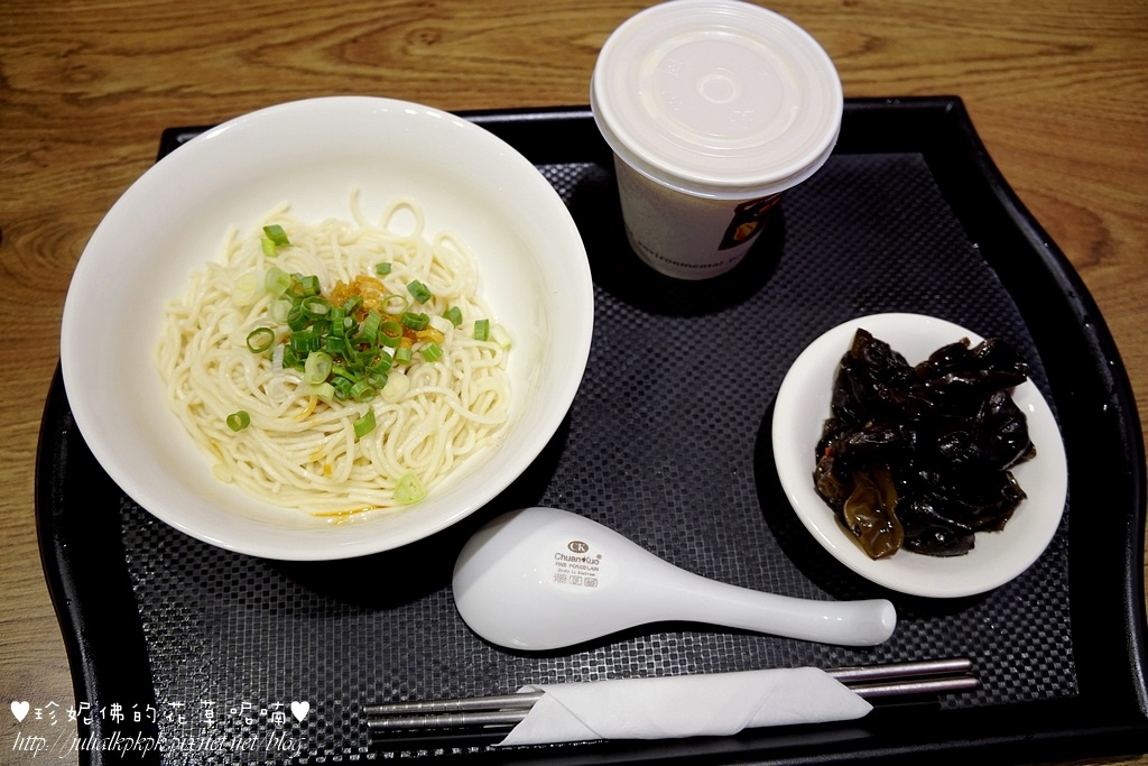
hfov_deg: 61.9
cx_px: 574
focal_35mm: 30
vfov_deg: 43.6
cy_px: 383
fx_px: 957
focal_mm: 20
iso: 640
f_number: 3.5
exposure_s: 1/60
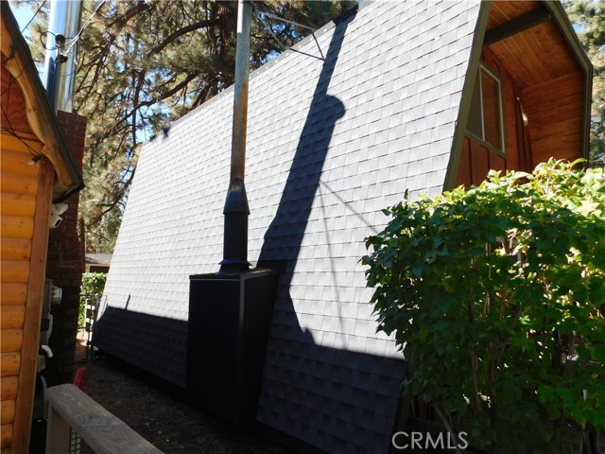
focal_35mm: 23
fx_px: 402
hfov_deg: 73.9
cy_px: 227
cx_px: 302
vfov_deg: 58.9
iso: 125
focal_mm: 4
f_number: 3
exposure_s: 1/400
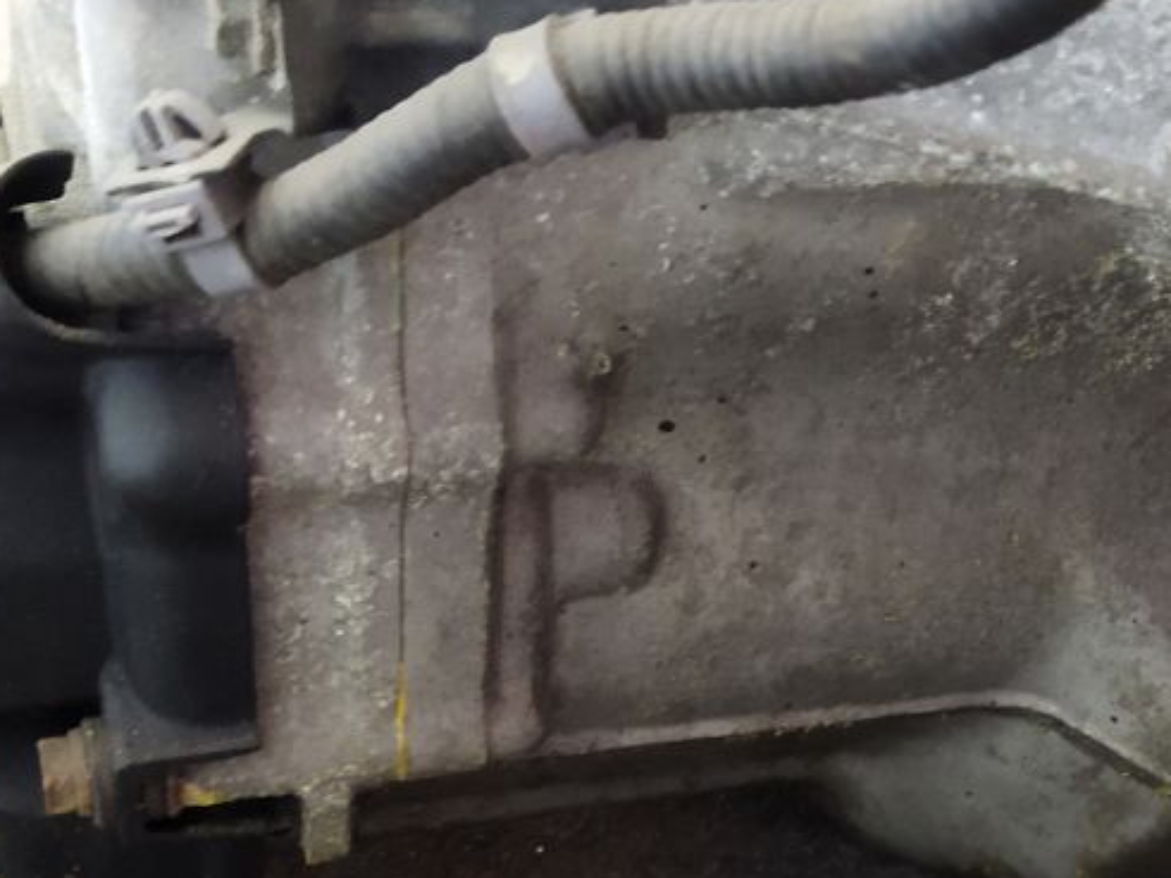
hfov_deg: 28.1
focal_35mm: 66
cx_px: 1095
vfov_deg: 22.0
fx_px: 2232
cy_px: 704
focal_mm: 4.71
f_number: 1.79
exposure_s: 1/20
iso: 634
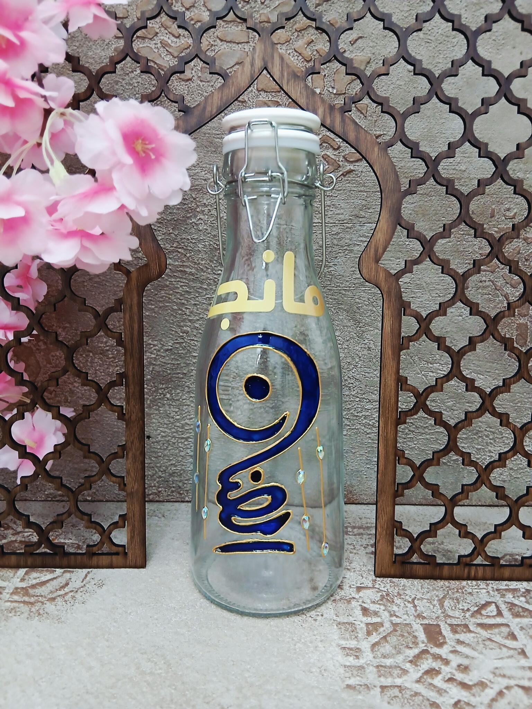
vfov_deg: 67.3
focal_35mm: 26
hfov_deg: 53.1
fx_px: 533
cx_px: 266
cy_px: 354
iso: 400
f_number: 1.8
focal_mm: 3.98
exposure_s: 1/25
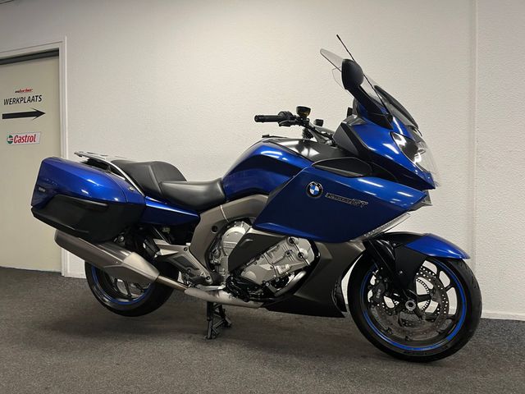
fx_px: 394
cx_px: 262
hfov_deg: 67.3
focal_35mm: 26
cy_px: 197
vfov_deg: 53.1
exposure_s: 1/50
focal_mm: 5.1
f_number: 1.6
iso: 80
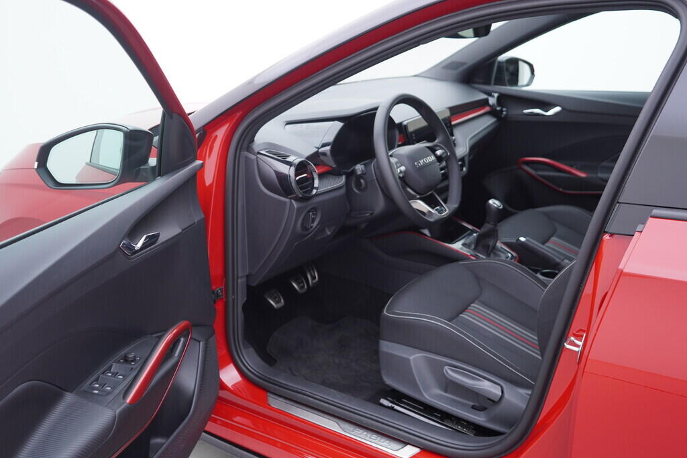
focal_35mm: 36
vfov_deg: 36.9
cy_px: 229
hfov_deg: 53.1
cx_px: 344
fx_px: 687
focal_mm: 24
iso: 125
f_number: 2.8
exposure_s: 1/40
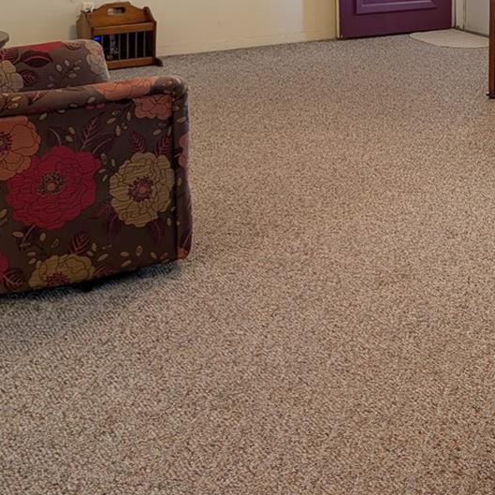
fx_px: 1035
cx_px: 477
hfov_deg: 25.7
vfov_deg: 25.9
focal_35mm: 64
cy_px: 35
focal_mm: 6.9
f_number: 1.68
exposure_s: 1/24
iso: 33
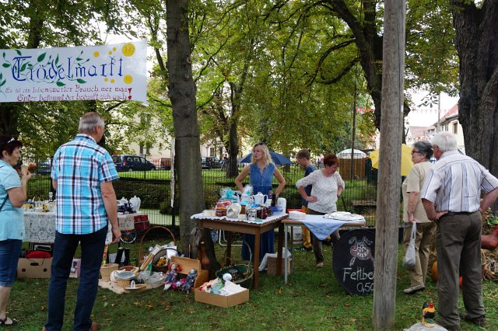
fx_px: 415
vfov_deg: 43.6
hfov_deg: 62.0
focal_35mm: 30
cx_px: 249
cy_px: 166
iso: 100
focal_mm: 20
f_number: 5.6
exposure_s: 1/80
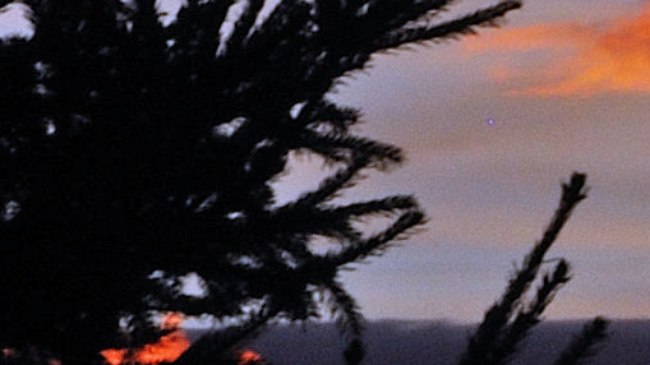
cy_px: 434
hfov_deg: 2.1
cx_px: 1319
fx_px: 17524
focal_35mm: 1017
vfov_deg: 1.2
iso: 200
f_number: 25
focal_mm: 85
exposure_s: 1/20
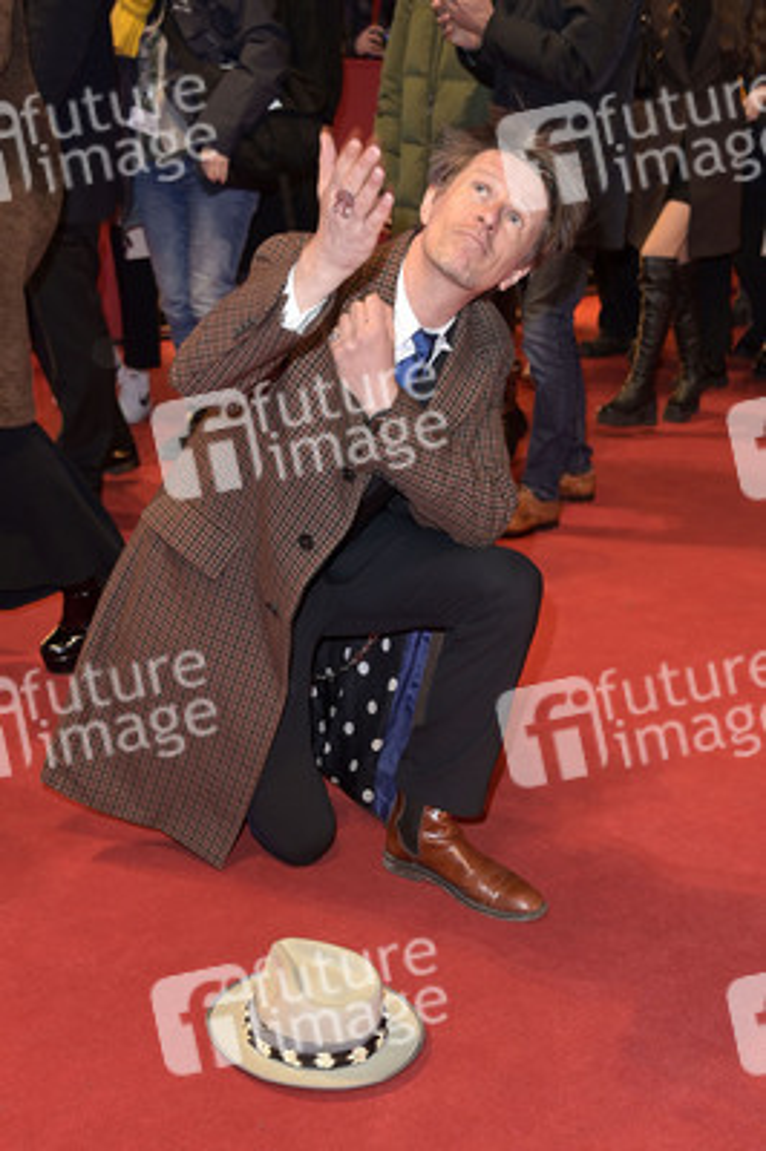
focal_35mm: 48
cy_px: 576
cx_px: 383
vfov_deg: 41.1
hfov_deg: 28.0
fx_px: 1535
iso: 1250
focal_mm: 48
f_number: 5.6
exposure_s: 1/160
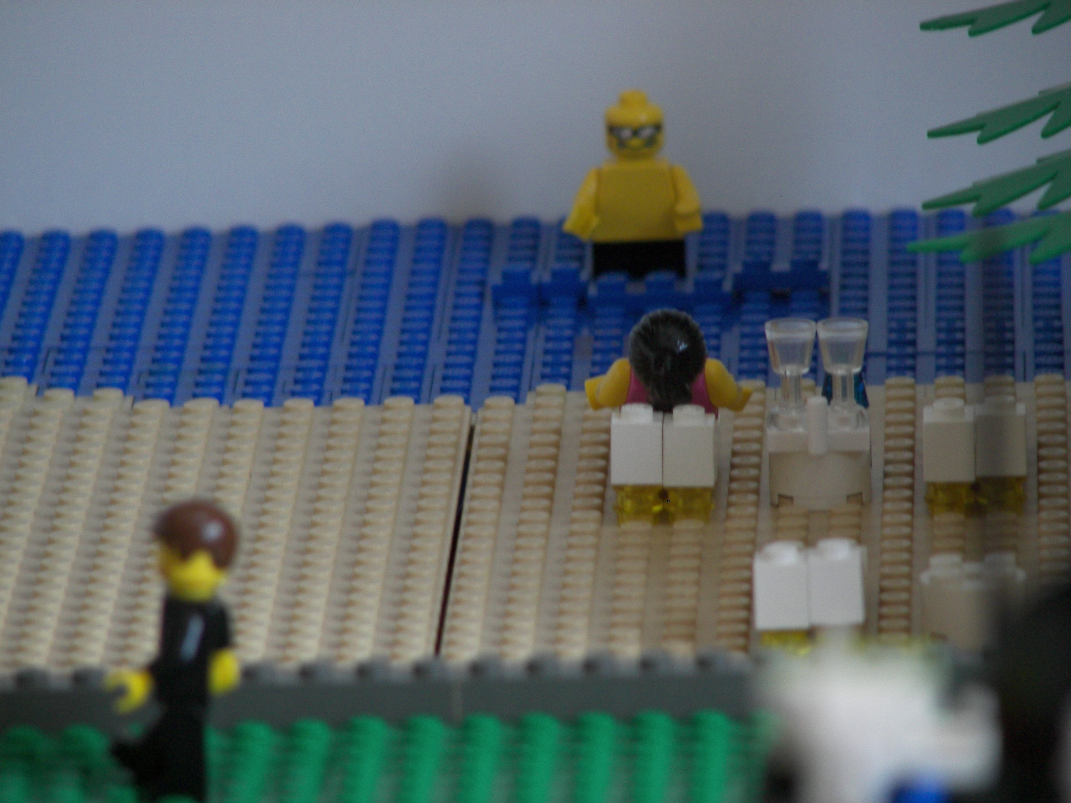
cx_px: 536
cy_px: 402
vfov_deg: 3.4
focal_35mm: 432
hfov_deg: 4.6
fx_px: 13366
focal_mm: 72
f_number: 3.7
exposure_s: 1/2
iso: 100
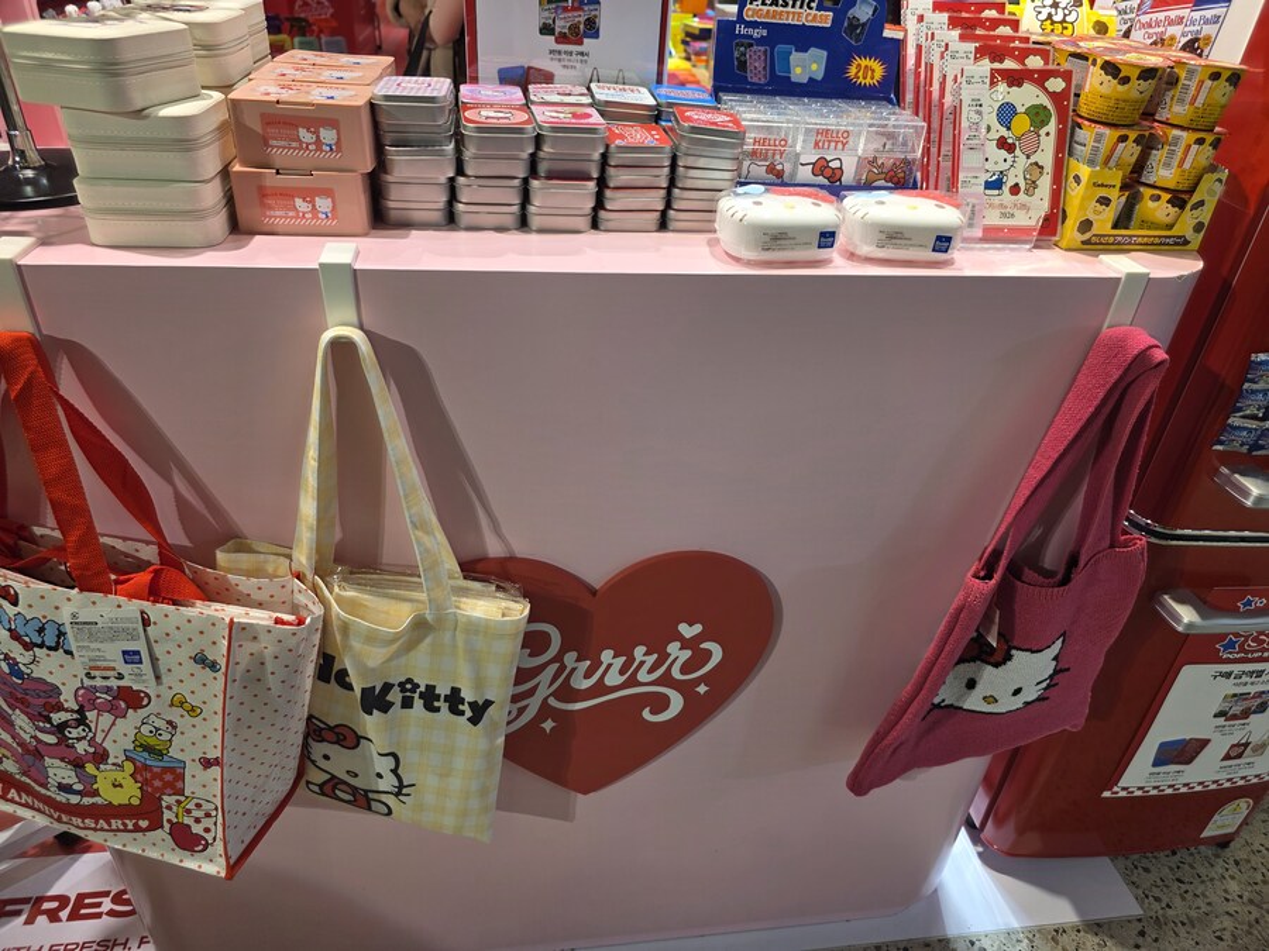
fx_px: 843
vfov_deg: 58.9
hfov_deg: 73.9
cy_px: 476
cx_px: 634
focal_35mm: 23
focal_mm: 6.3
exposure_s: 1/120
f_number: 1.7
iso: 64
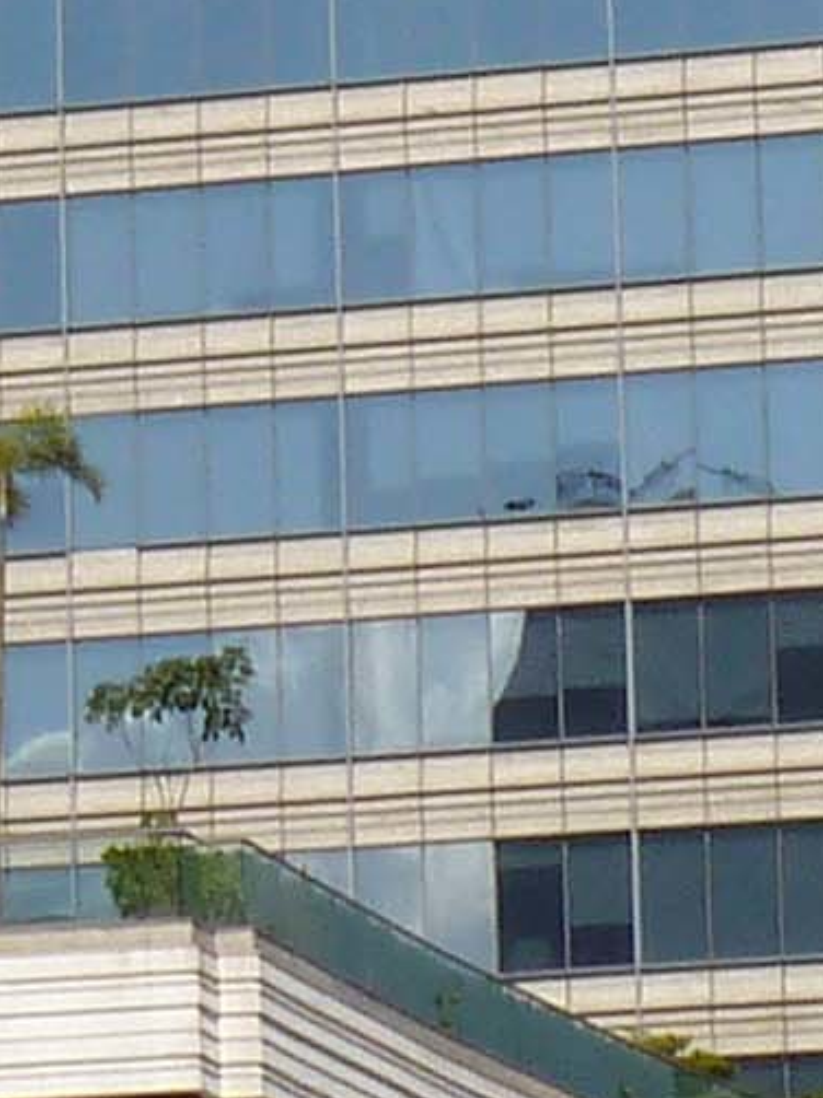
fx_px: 10121
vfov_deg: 6.2
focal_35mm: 319
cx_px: -573
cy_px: 304
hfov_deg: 4.6
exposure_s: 1/500
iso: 80
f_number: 6.3
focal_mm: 6.5
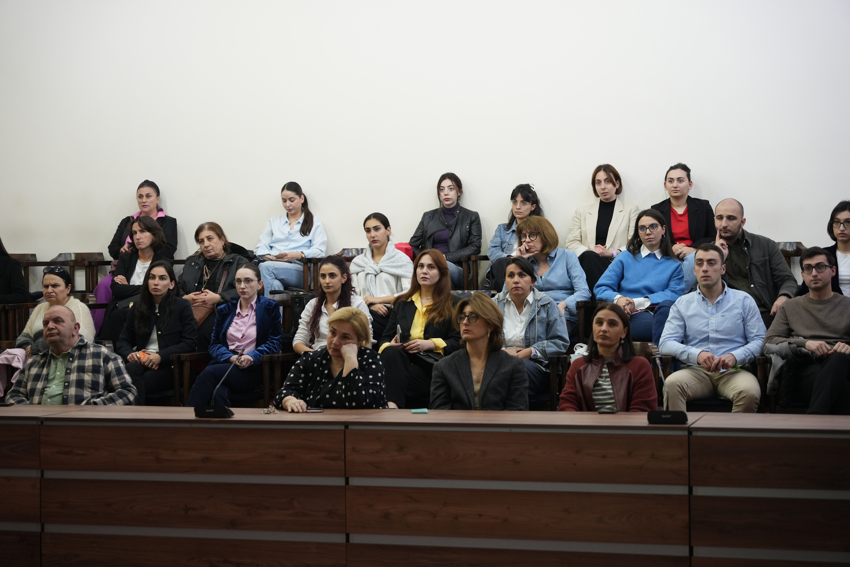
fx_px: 1653
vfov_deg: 19.5
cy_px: 284
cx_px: 425
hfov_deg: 28.8
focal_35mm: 70
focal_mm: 70
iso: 2000
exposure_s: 1/125
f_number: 2.8
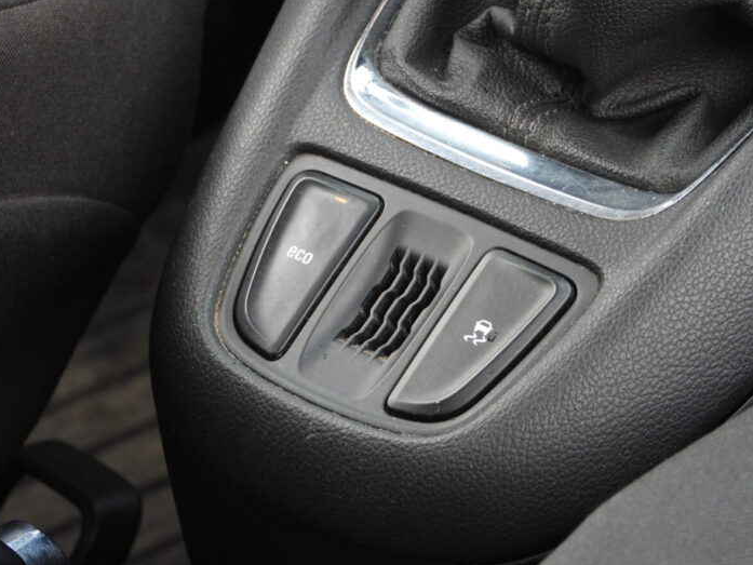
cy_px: 285
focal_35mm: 240
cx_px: 369
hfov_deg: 8.2
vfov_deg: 6.2
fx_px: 5222
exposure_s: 1/80
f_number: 4.5
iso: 400
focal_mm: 42.2
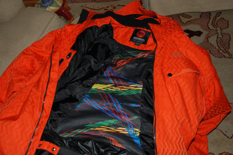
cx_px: 117
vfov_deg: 28.4
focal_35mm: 48
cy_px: 76
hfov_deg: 41.5
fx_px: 308
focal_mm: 31
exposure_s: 1/60
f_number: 4.2
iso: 200
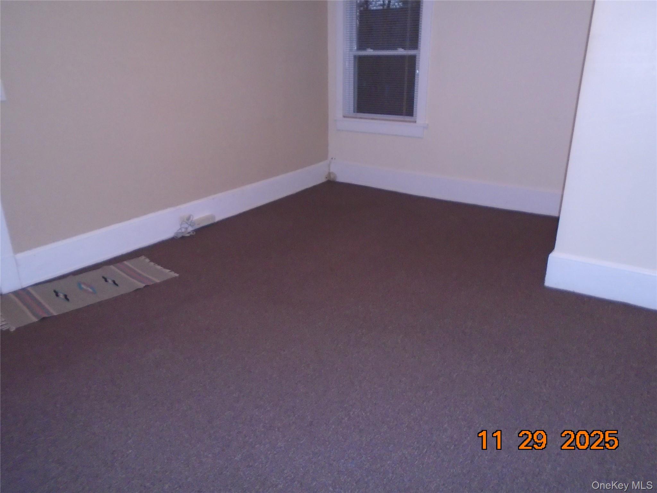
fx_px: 493
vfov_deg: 53.1
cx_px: 328
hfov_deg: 67.3
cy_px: 246
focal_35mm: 26
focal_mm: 4.6
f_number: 3.2
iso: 400
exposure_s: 1/30
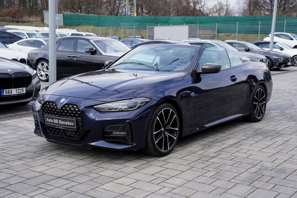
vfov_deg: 27.0
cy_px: 99
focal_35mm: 50
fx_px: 413
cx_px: 148
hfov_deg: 39.6
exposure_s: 1/200
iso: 100
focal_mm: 50
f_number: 5.6
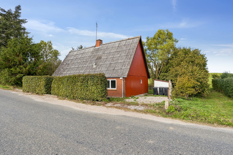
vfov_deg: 66.6
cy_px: 73
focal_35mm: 18
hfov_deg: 89.2
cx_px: 119
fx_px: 118
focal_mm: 11.5
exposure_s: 1/1000
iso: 200
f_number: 4
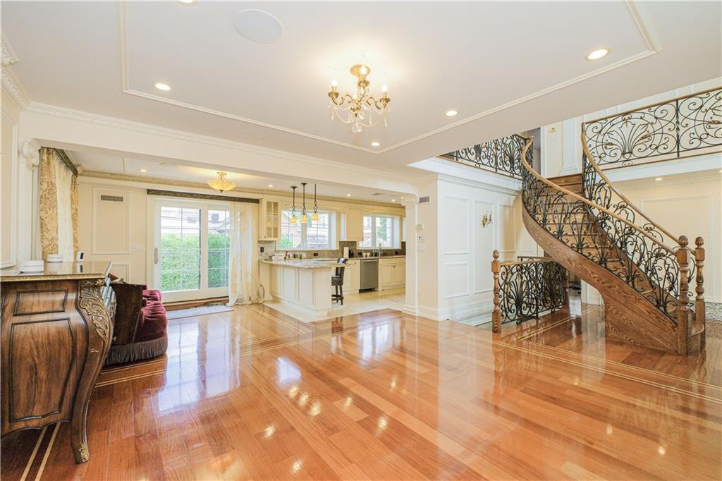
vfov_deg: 77.3
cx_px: 361
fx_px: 301
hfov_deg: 100.4
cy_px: 240
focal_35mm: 15
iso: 800
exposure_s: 1/60
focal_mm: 10
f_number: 8
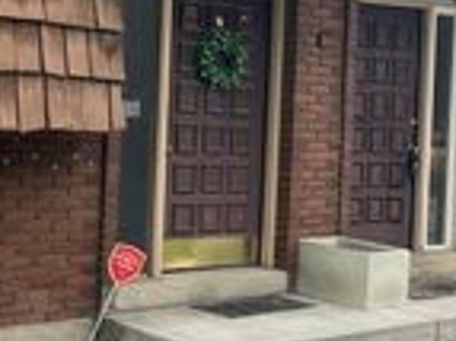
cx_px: 408
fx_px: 1198
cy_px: 155
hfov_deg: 21.1
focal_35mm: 91
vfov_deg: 16.2
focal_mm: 5.1
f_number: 1.6
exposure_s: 1/220
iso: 40
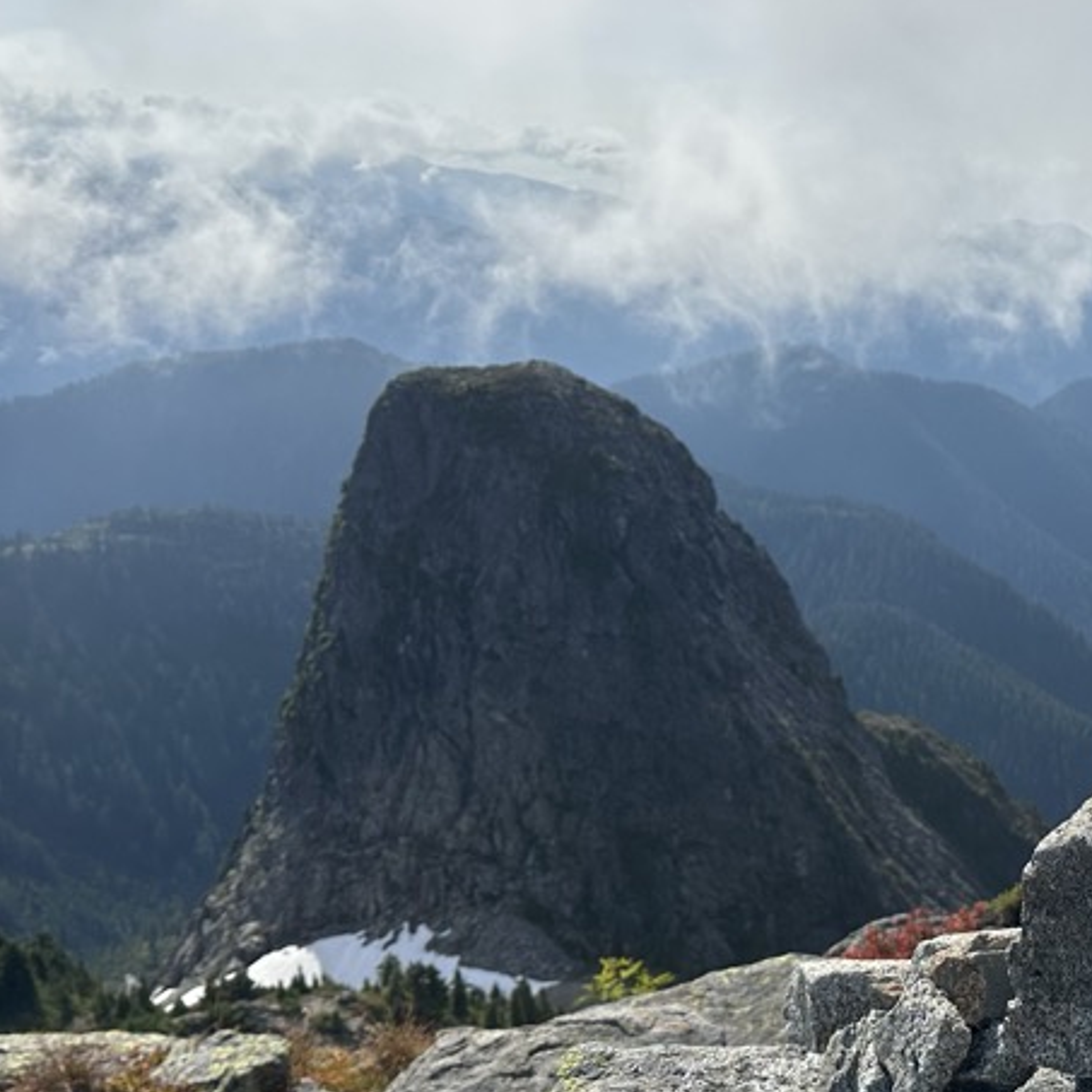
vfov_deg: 35.3
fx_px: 1713
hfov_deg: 33.4
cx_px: 998
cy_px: 644
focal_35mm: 48
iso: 80
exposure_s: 1/8929
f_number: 1.78
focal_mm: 6.86
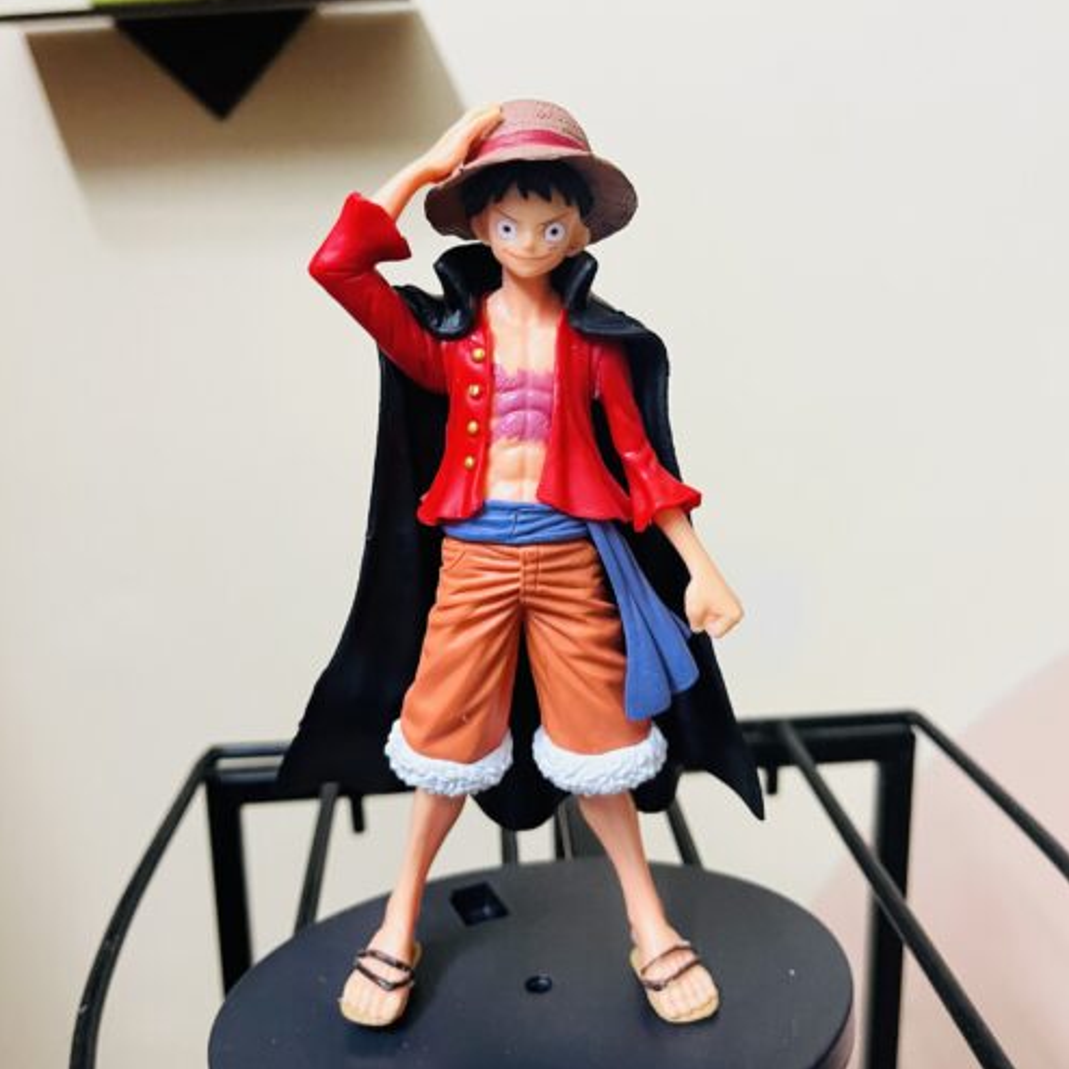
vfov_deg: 52.4
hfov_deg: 52.5
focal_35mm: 31
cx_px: 539
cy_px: 477
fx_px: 1083
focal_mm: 5.1
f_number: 1.6
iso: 500
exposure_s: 1/50
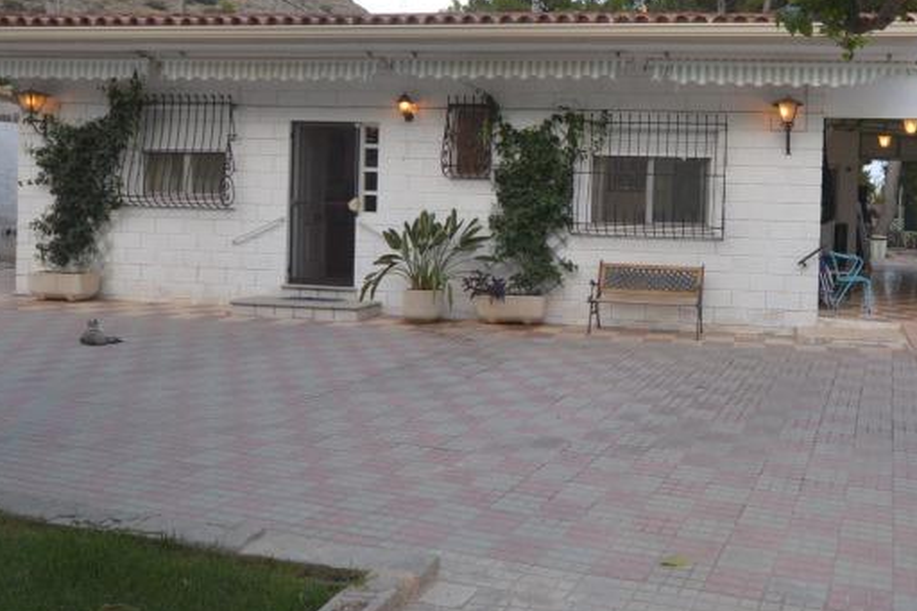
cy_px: 212
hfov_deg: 59.7
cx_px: 648
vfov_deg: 43.1
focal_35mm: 30
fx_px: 764
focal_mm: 10
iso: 400
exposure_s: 1/100
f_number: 4
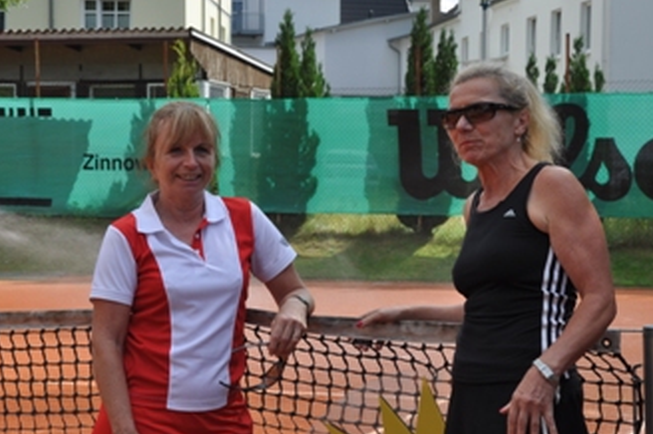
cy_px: 211
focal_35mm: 86
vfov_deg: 15.9
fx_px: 1558
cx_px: 307
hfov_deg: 23.7
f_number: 9
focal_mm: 42
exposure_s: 1/320
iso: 200
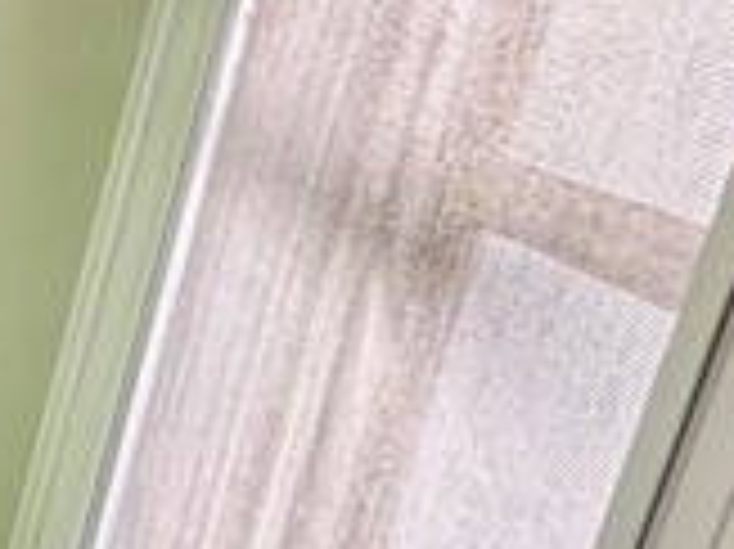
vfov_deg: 16.6
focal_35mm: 88
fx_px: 1865
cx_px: -928
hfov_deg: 15.3
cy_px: 450
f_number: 2.2
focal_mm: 2.22
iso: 250
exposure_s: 1/99
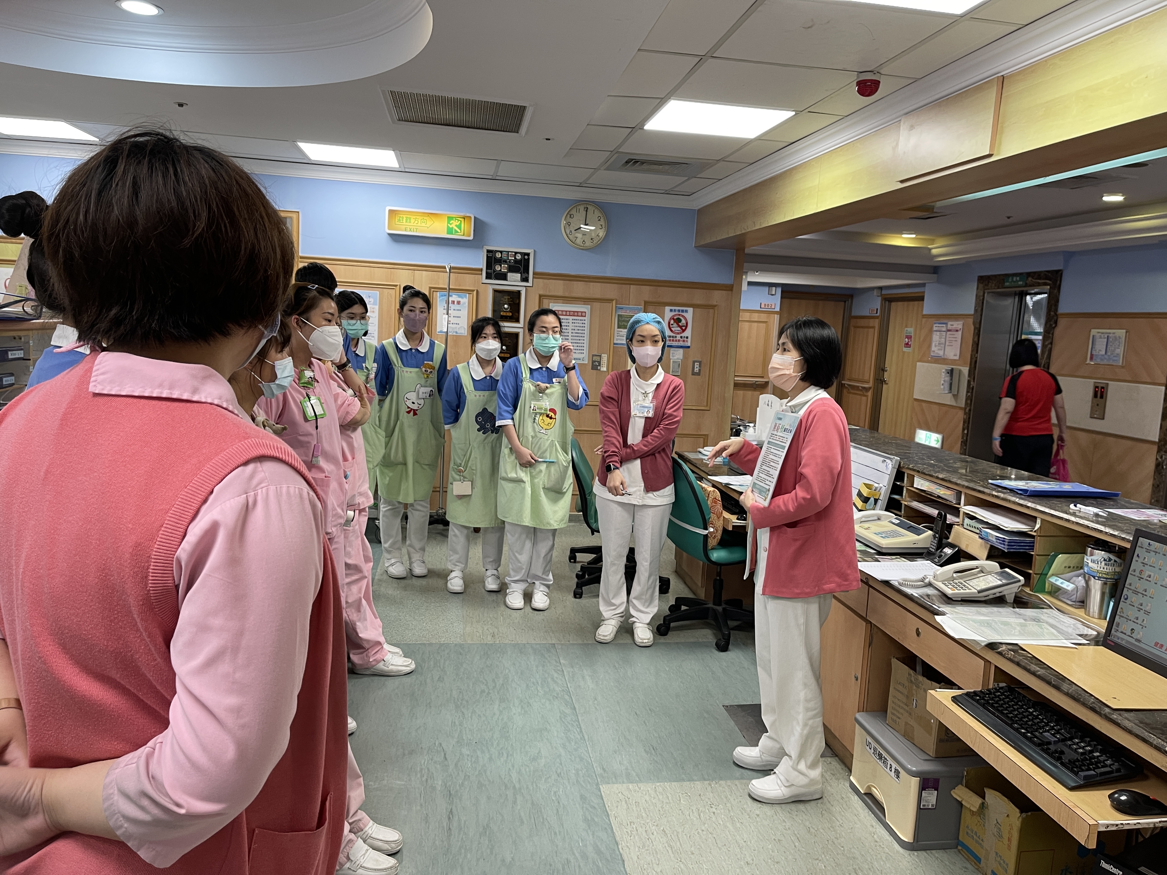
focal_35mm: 26
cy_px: 438
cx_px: 584
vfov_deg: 53.1
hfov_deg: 67.3
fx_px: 877
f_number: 1.6
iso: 80
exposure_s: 1/60
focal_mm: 5.1
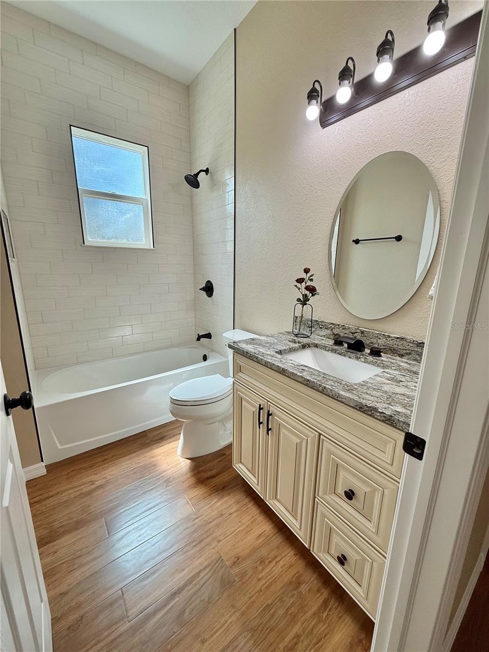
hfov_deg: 85.7
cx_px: 244
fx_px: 264
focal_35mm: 14
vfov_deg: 102.1
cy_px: 326
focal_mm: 2.22
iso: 64
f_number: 2.2
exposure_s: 1/141
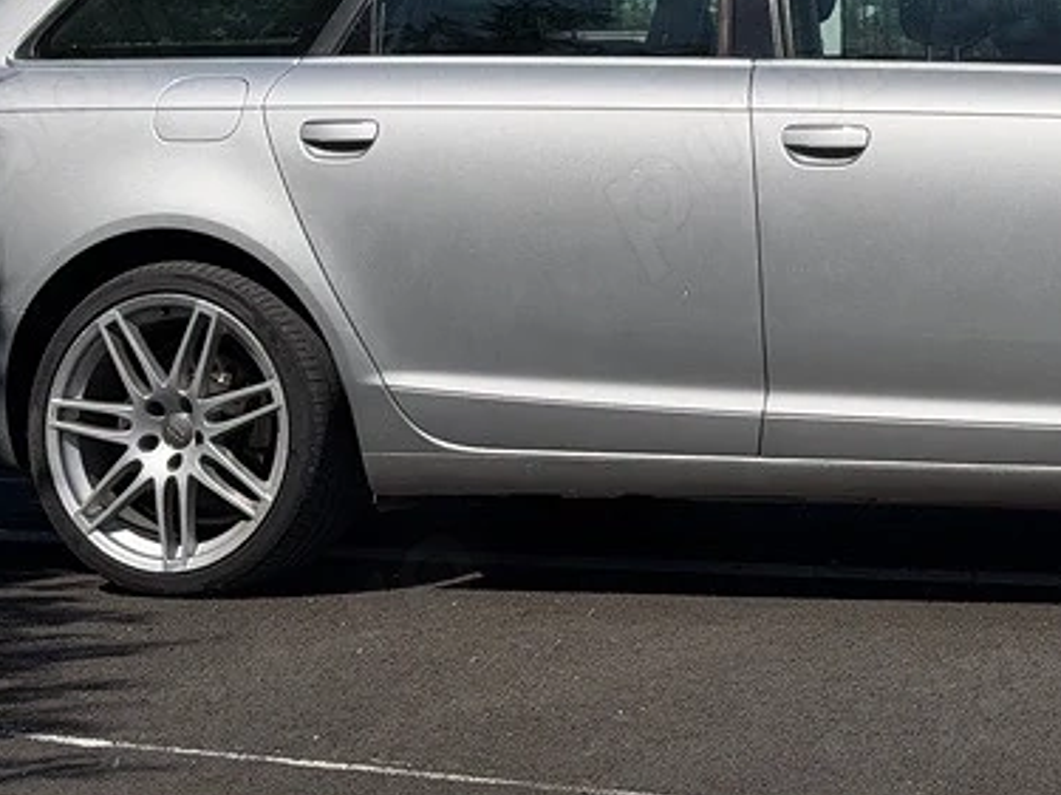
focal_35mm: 128
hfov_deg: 15.1
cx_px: 1092
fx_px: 3922
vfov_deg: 11.5
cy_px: 42
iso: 80
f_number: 1.78
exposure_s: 1/9901
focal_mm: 6.76
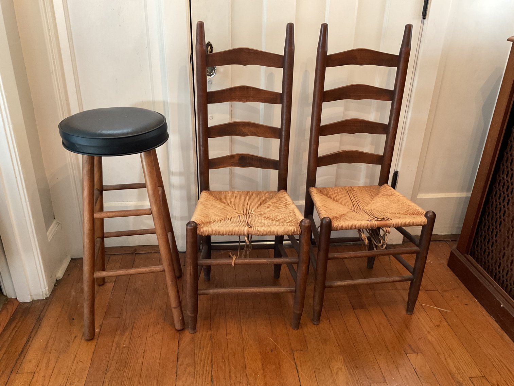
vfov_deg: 48.2
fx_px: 431
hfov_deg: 61.7
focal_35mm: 29
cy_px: 193
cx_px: 257
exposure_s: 1/40
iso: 200
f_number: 1.8
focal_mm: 3
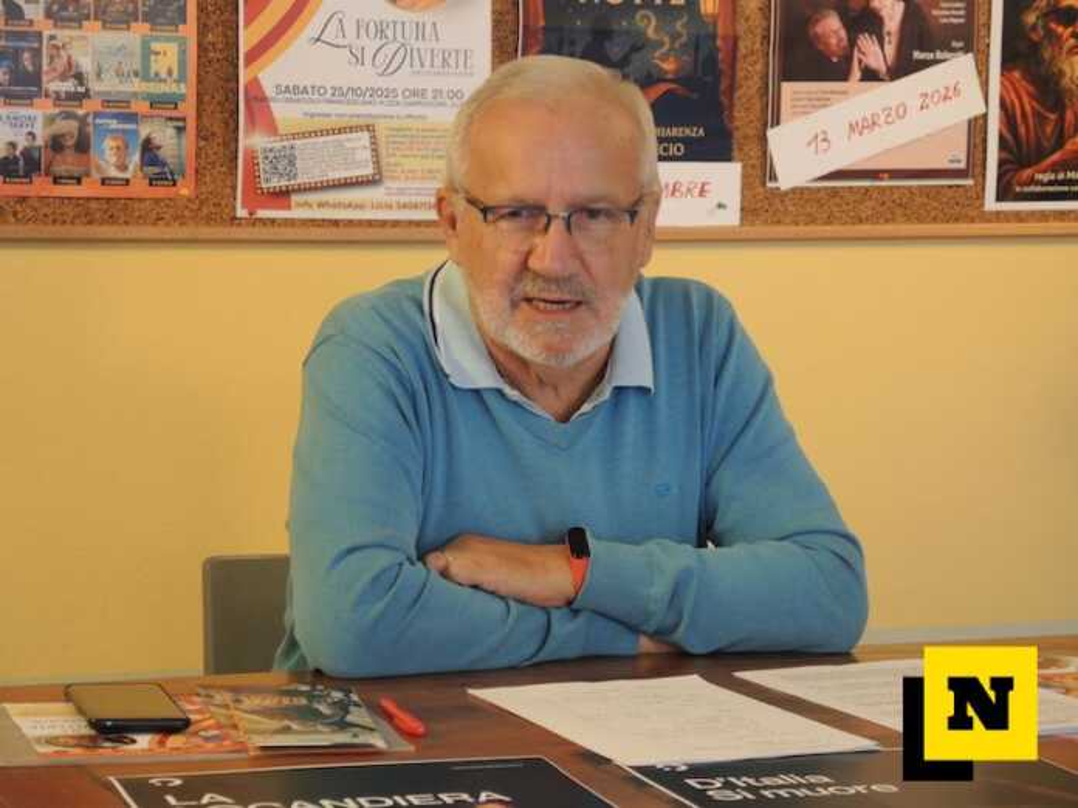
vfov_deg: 14.1
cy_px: 404
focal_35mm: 105
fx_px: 3270
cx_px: 539
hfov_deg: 18.7
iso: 400
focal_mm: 22.1
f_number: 3.5
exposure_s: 1/30
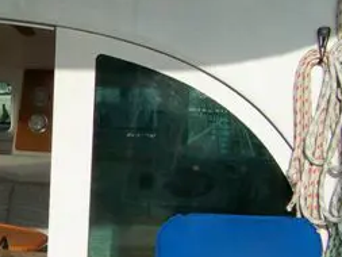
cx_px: -82
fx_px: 949
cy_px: 191
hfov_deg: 19.1
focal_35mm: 96
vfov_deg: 15.4
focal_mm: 6.3
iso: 80
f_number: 5.6
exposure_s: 1/800
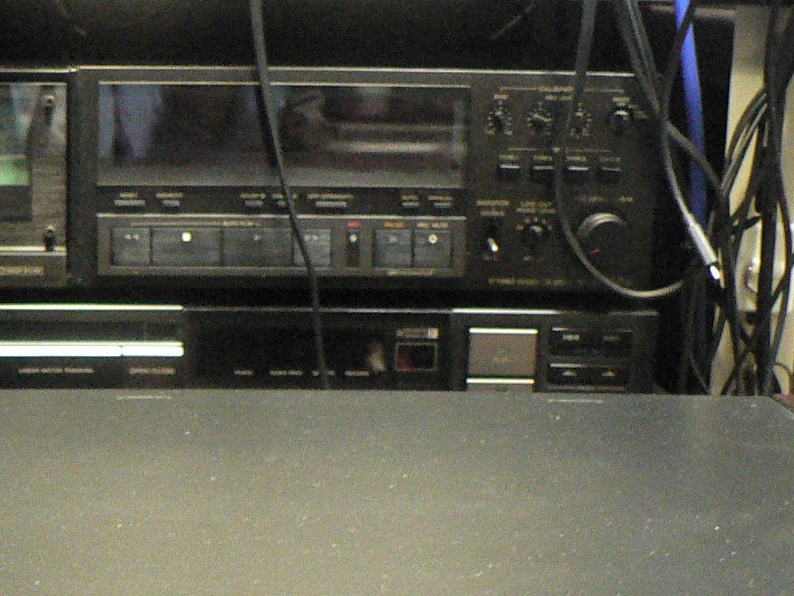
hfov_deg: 20.6
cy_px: 768
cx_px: 143
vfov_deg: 15.0
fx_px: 2156
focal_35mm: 94
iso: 400
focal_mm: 6
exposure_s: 1/10
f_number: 2.8
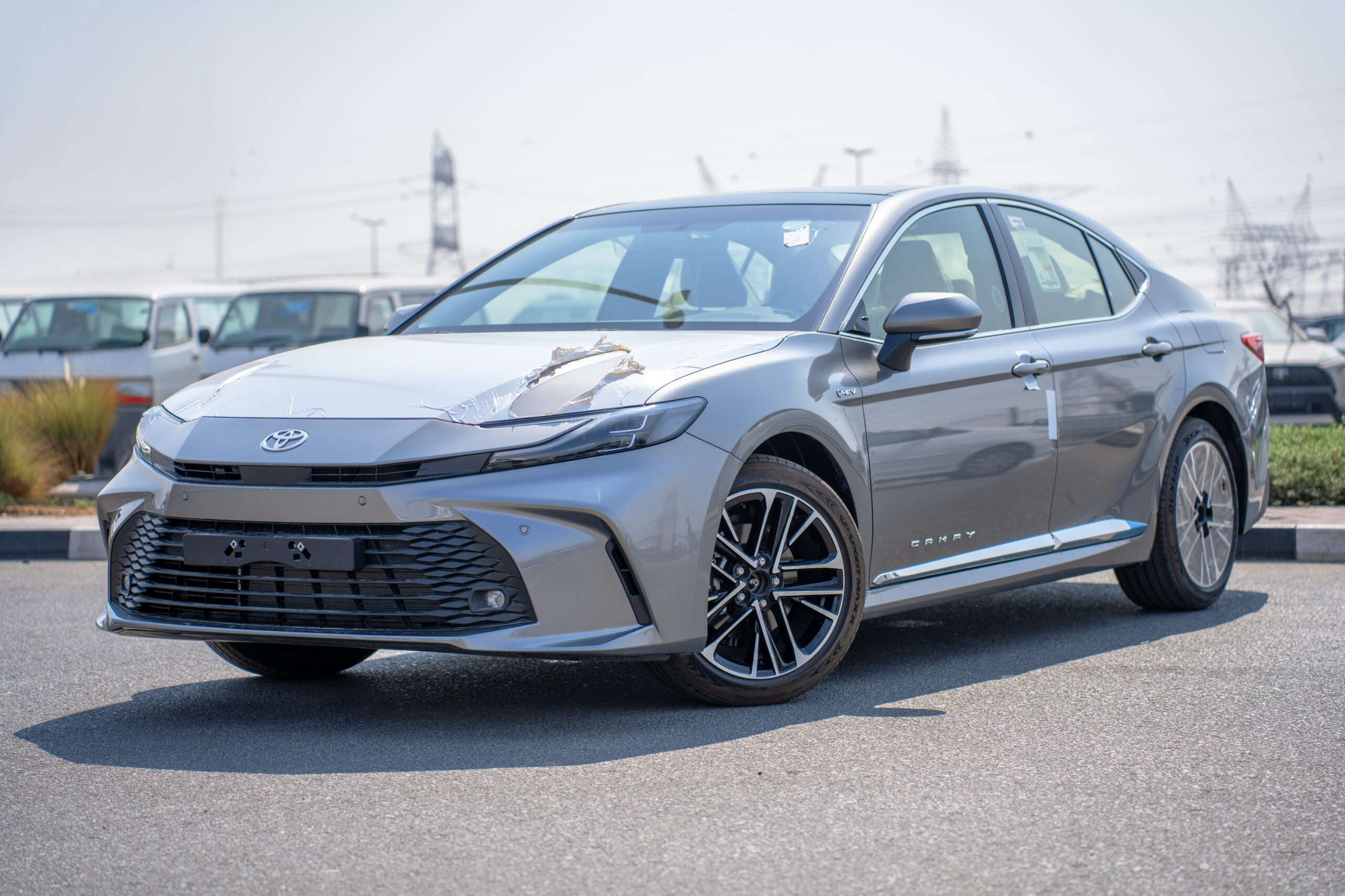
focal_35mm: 75
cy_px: 448
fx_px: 2802
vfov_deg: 18.2
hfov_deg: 27.0
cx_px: 672
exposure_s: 1/1500
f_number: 2.8
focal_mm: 75
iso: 100
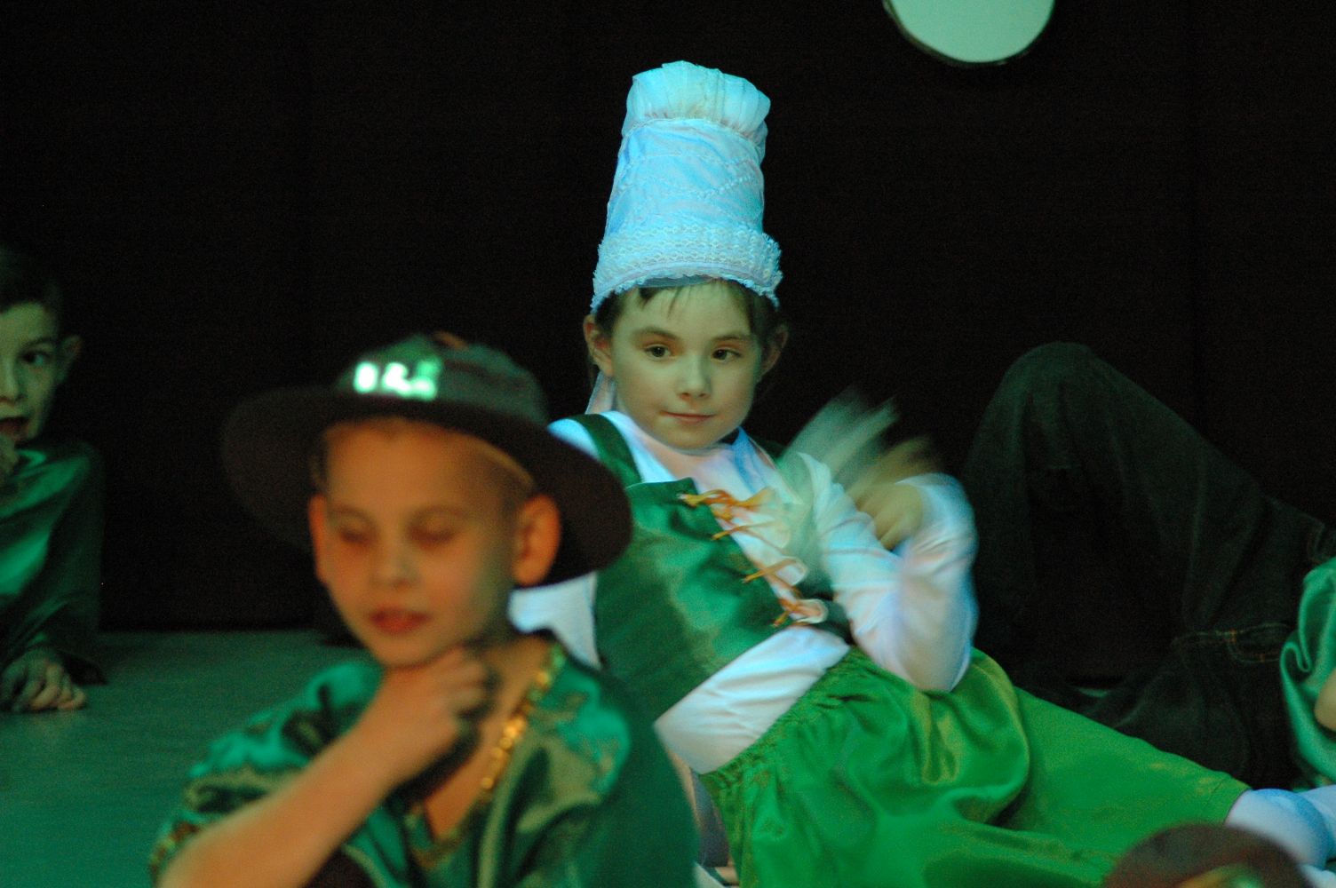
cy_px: 444
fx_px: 11123
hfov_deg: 6.9
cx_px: 668
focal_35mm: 300
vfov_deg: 4.6
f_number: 5
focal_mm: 200
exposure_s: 1/13
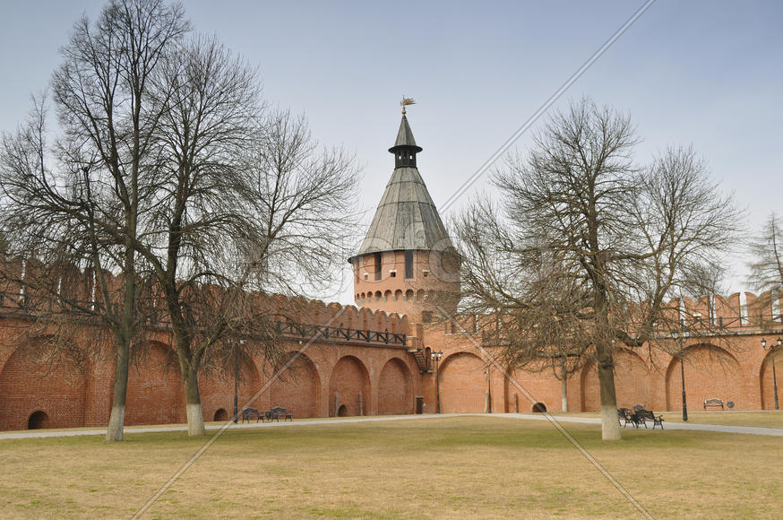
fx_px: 847
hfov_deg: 49.6
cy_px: 260
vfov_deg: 34.1
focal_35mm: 39
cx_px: 392
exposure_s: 1/250
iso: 250
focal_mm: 26
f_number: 8
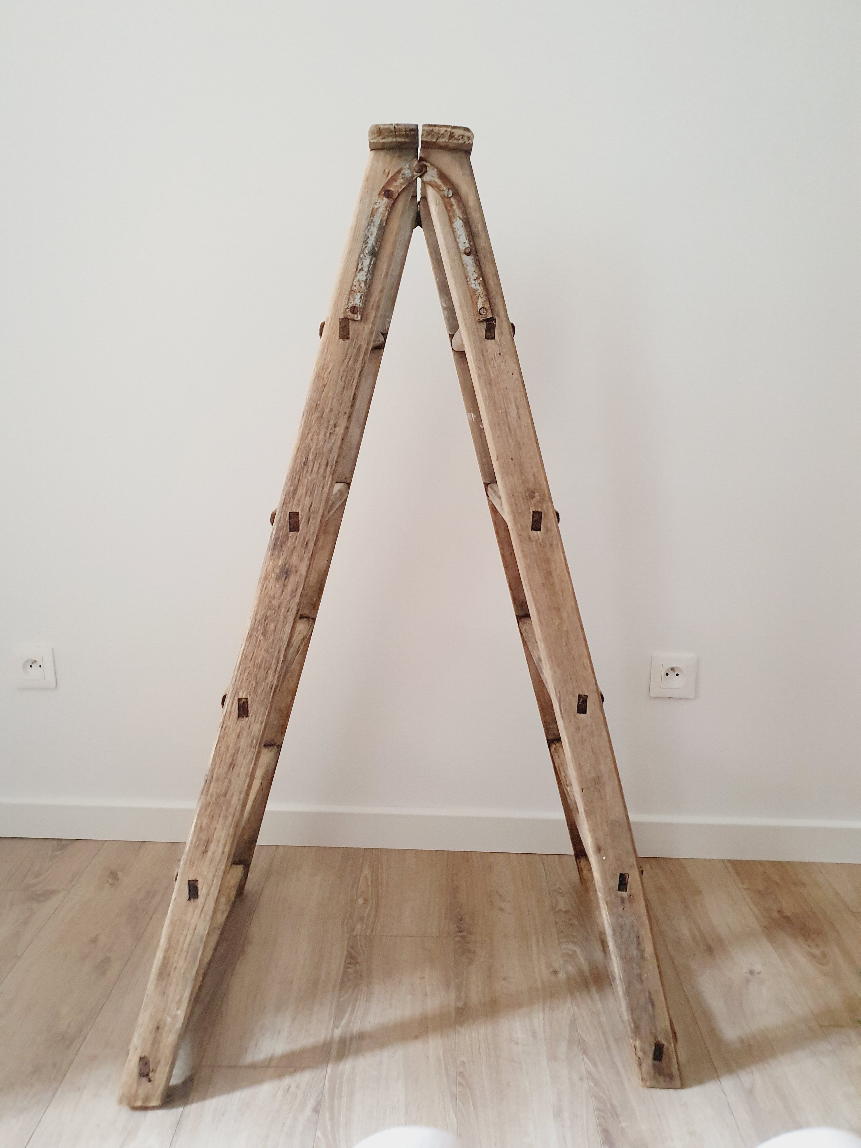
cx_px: 430
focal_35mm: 26
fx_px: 862
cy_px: 574
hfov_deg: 53.1
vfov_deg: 67.3
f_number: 1.5
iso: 640
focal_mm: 4.32
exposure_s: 1/40
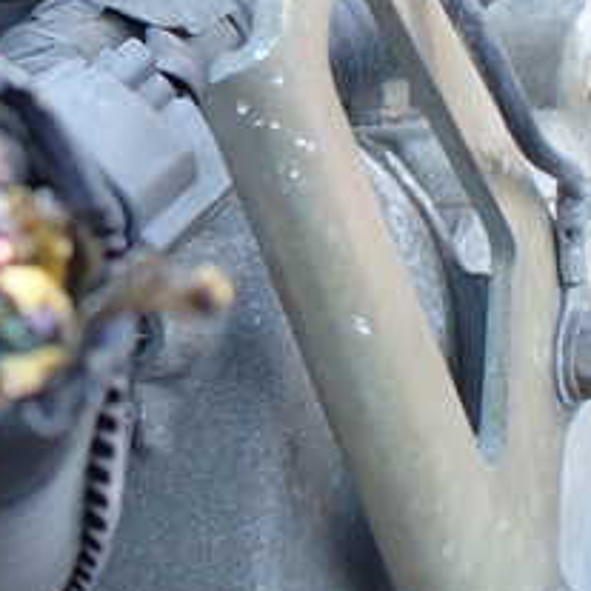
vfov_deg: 22.4
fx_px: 1487
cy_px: 223
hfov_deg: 21.4
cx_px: -49
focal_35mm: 77
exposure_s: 1/125
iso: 160
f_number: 2.3
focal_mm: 5.4
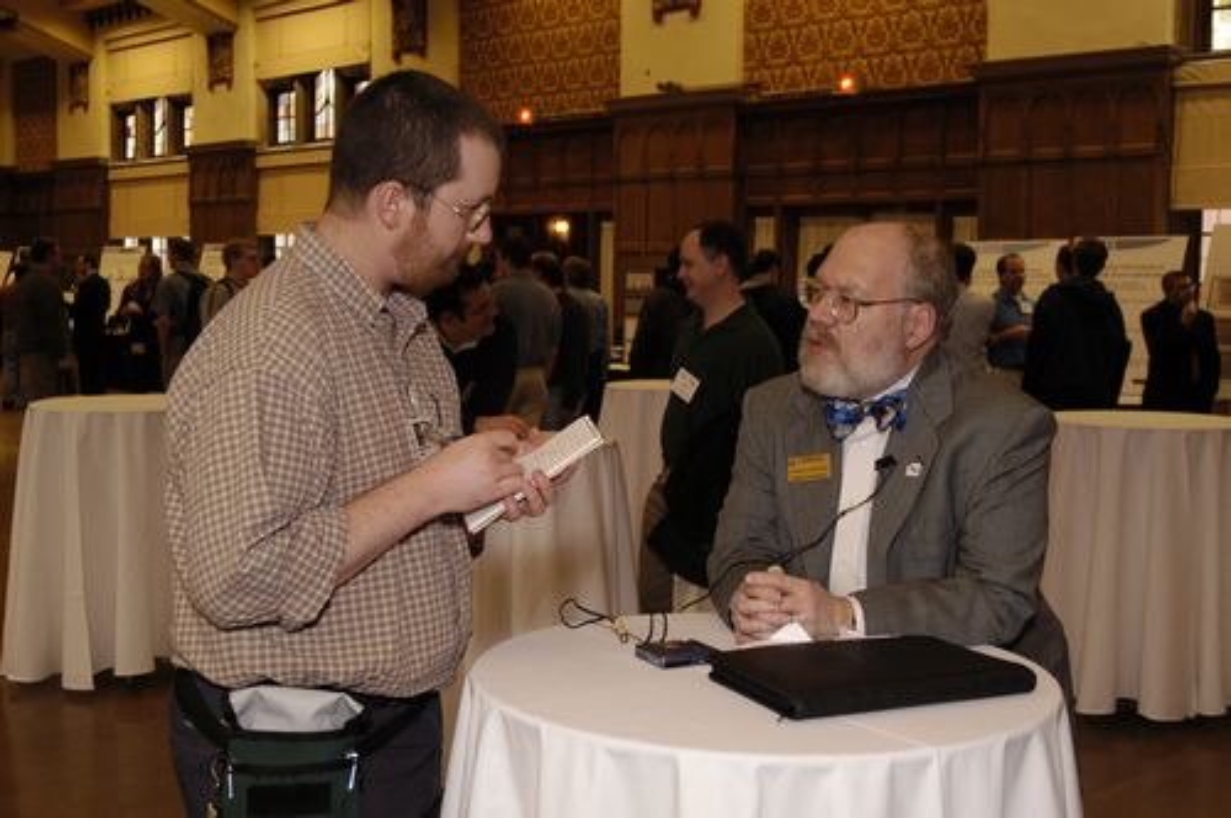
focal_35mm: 48
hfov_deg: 41.2
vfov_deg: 28.0
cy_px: 409
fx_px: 1639
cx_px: 616
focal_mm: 32
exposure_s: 1/50
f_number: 5.6
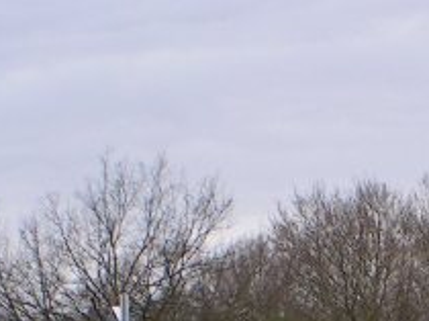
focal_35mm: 328
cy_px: 579
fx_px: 4060
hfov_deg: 6.0
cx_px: 660
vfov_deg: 4.5
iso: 50
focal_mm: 13.2
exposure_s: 1/125
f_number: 5.6
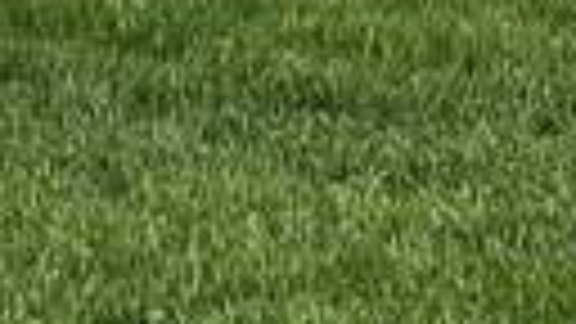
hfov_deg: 10.2
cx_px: 243
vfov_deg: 4.6
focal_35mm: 212
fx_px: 3238
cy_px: -1485
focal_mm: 4.25
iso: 32
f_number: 1.8
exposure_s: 1/2513
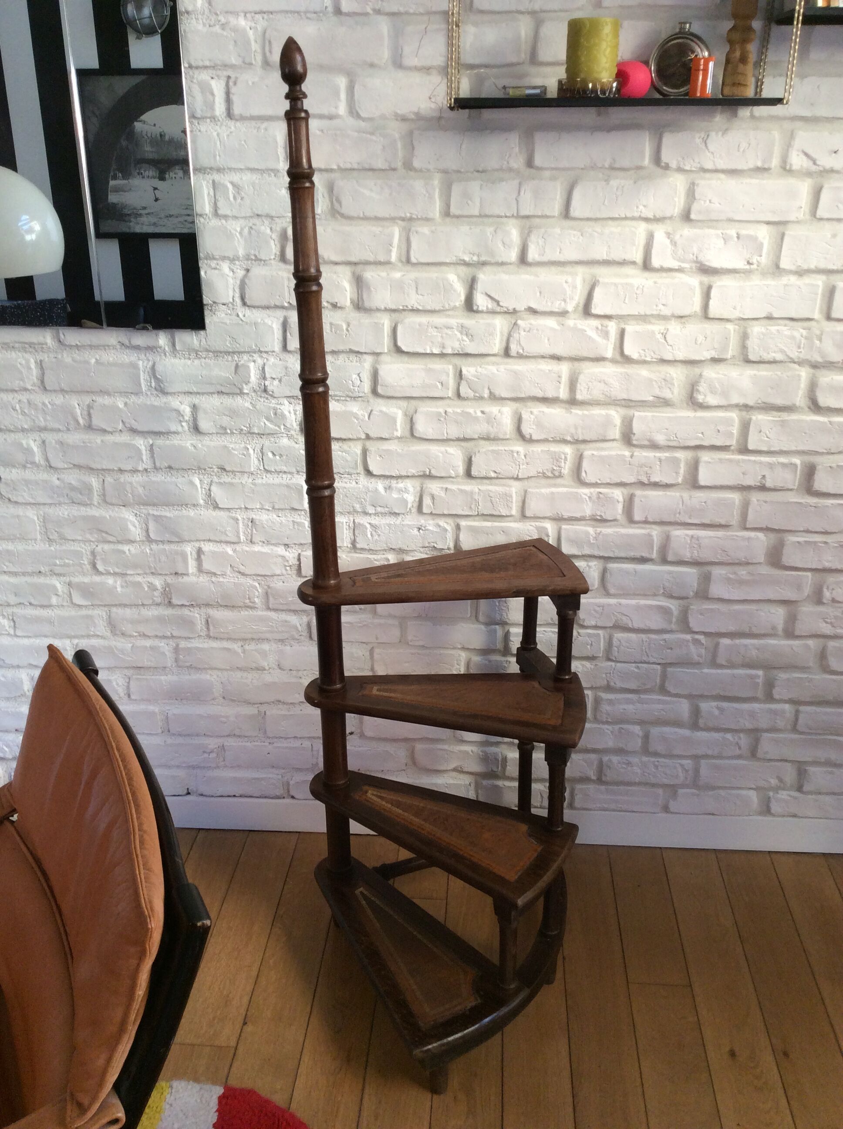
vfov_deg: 56.9
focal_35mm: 32
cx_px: 422
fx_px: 1042
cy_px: 564
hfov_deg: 44.1
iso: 50
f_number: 2.4
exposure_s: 1/25
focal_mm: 3.3
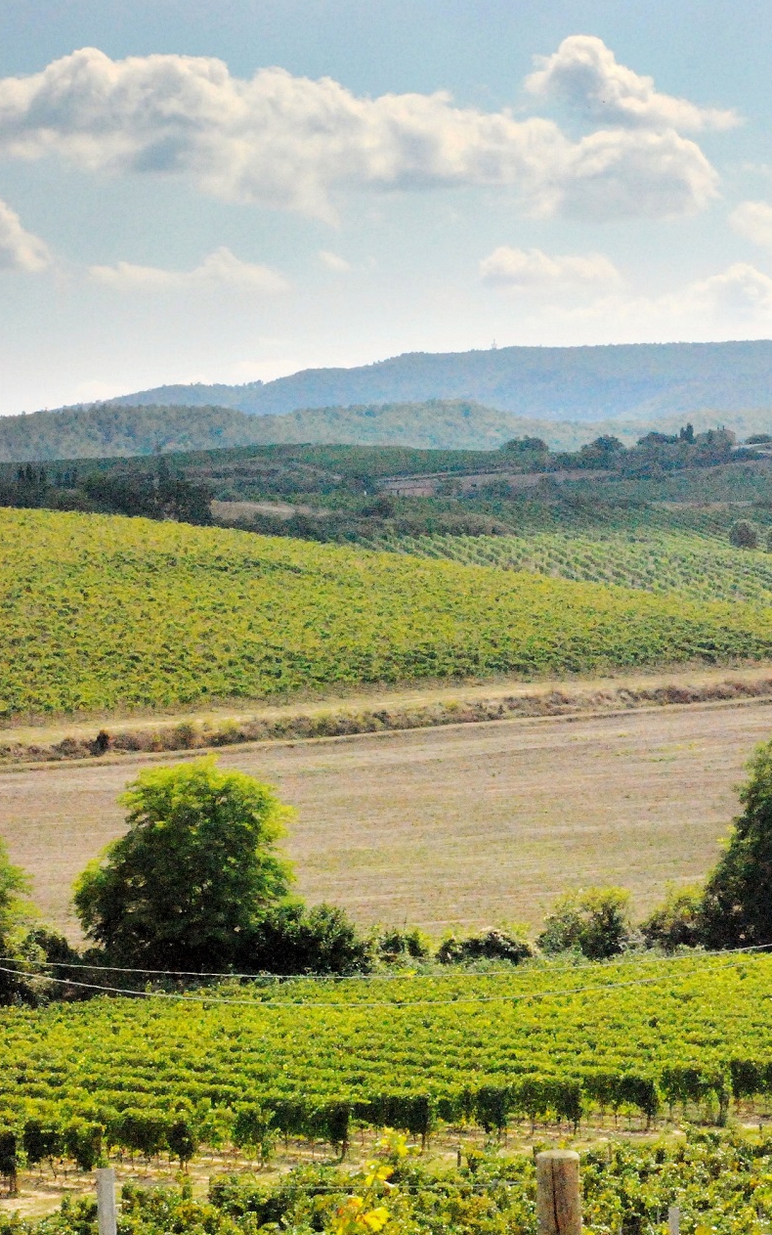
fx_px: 4643
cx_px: 901
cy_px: 618
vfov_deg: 15.1
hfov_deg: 9.4
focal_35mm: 138
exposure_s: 1/2000
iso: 1000
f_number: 18
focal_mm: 60
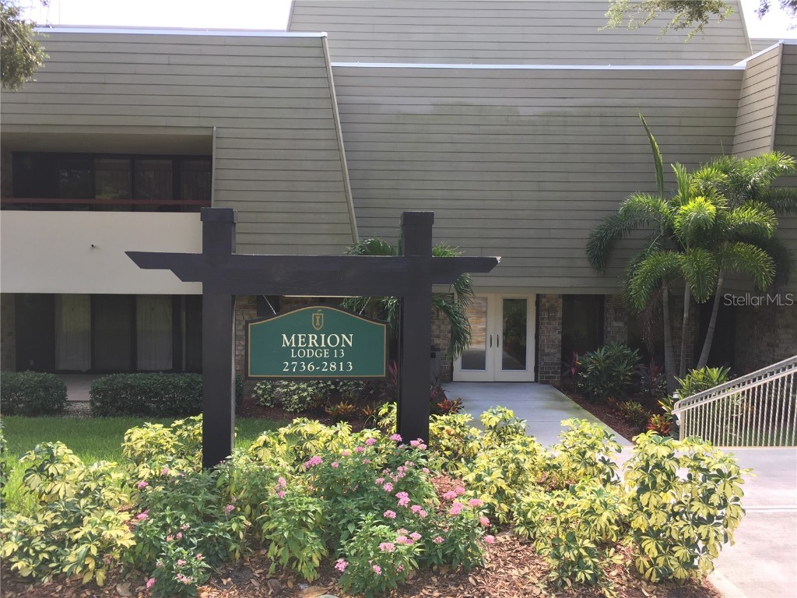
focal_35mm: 29
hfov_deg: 61.7
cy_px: 299
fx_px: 668
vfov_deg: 48.2
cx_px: 398
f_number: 2.2
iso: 25
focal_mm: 4.15
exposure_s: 1/123
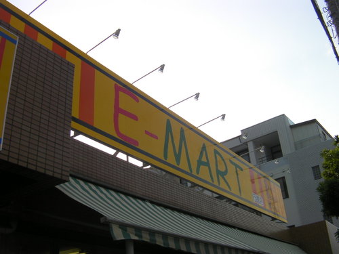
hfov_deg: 49.0
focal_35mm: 38
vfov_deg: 37.7
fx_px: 372
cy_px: 127
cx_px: 170
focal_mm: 6.8
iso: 50
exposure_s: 1/832
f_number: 3.5
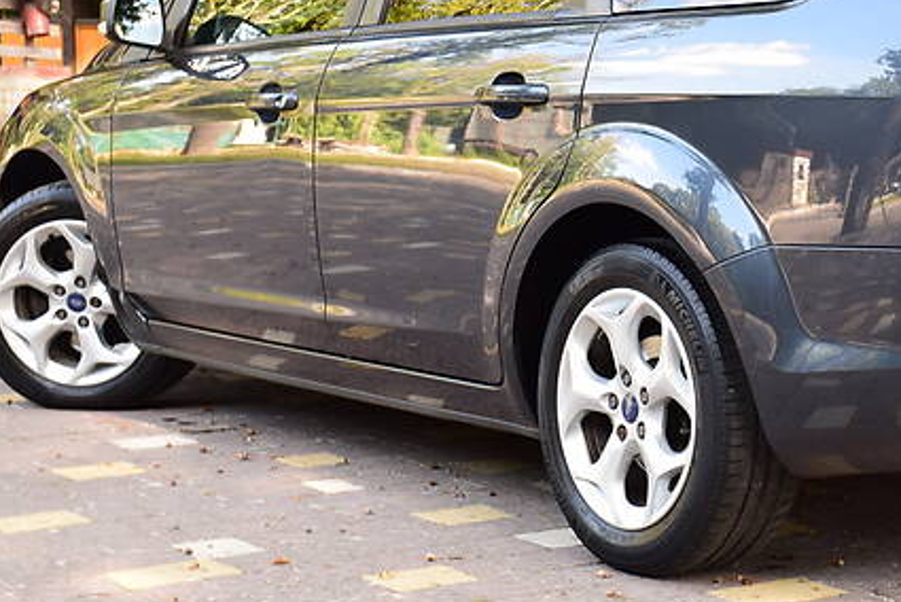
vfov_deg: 14.2
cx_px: 776
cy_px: 164
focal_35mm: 96
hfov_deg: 20.9
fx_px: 2404
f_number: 7.1
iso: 400
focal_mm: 34
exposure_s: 1/40
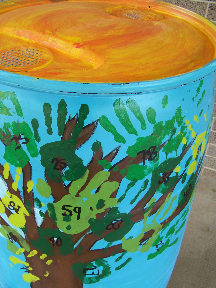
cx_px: 85
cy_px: 168
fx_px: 383
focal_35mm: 46
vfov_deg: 41.1
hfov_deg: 31.4
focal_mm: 5.85
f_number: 2.8
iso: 64
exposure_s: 1/80
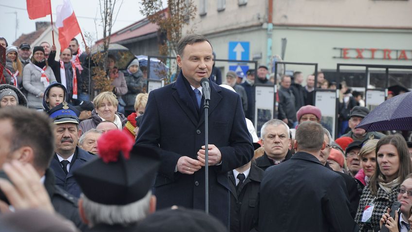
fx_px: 1808
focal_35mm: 166
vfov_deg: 7.3
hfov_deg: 13.0
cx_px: 206
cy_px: 106
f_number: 5.6
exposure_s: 1/320
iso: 800
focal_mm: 105
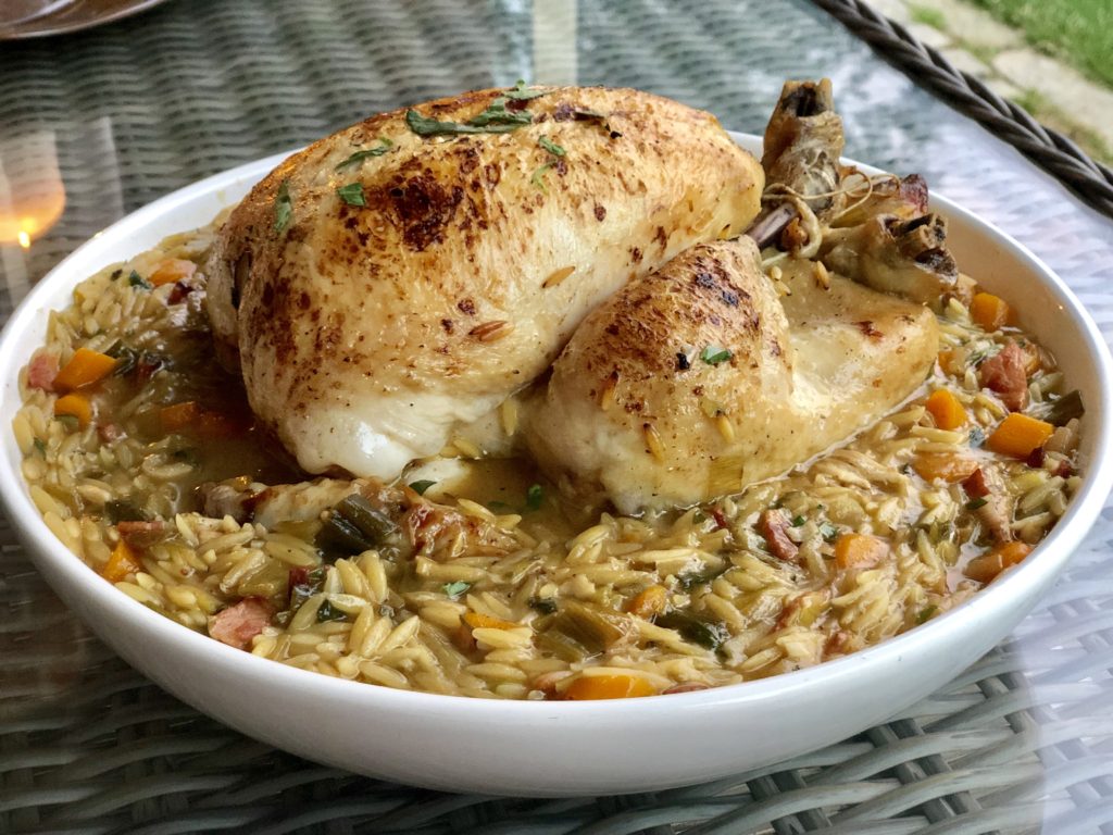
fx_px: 1672
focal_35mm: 52
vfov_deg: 28.0
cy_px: 418
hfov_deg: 36.8
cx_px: 556
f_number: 2.4
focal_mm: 6
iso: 160
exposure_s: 1/8
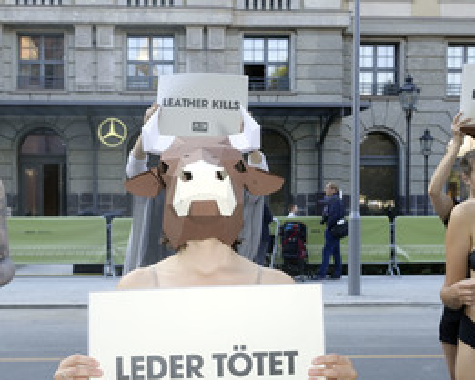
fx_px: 773
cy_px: 215
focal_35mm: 55
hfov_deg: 34.1
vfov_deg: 27.6
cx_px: 207
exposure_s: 1/160
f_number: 10
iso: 1000
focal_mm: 34
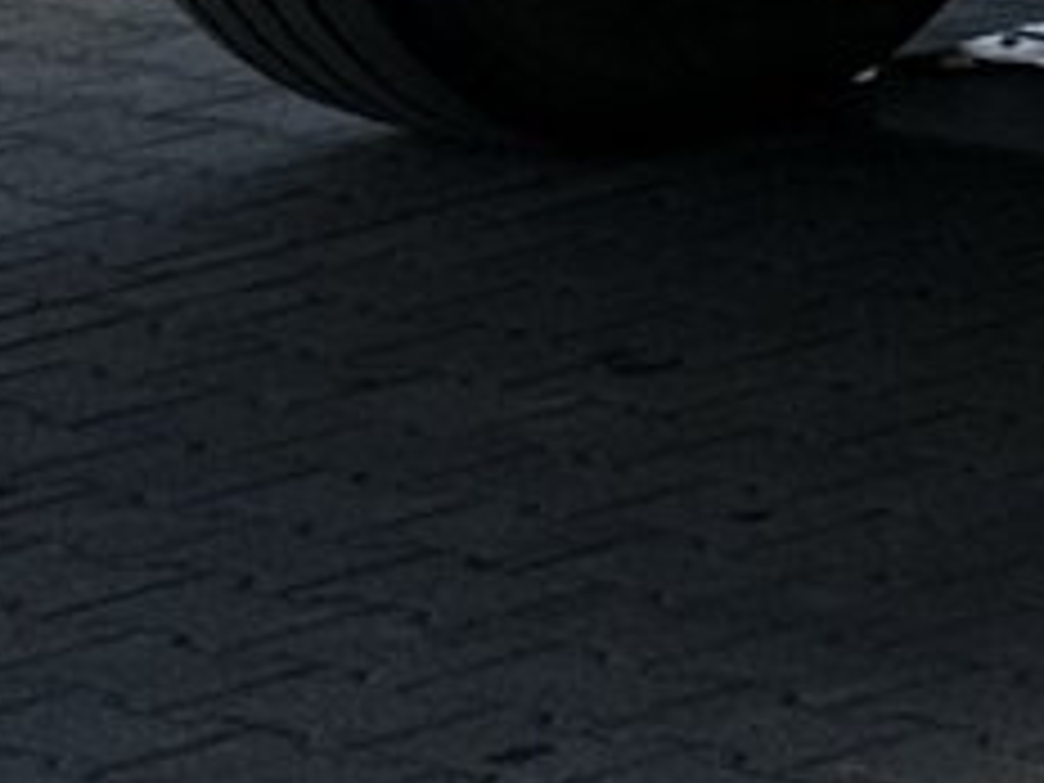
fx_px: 9983
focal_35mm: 331
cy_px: -1688
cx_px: 2268
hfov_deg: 5.8
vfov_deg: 4.3
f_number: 1.78
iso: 64
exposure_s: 1/4098
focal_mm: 6.76
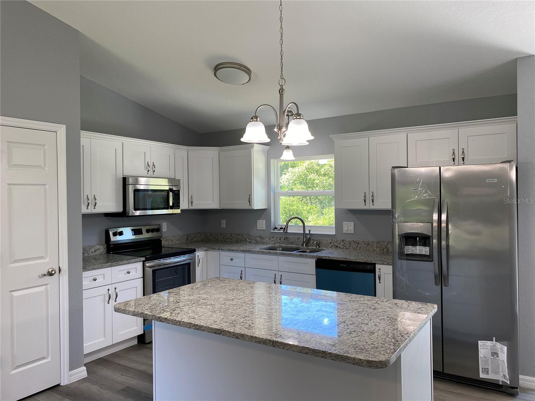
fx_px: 402
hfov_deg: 67.3
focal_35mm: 26
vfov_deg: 53.1
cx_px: 268
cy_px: 200
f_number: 1.8
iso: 100
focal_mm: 4.25
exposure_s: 1/120
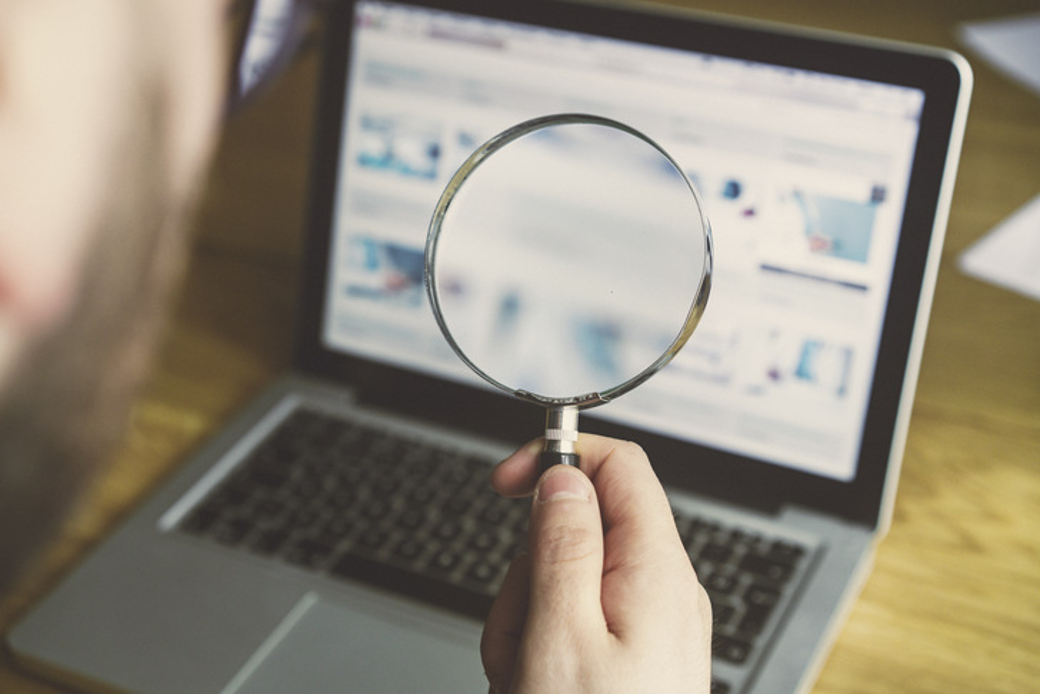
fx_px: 1589
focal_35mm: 55
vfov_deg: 24.6
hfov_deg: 36.2
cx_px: 520
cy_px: 347
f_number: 4
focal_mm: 55
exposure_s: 1/80
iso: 800
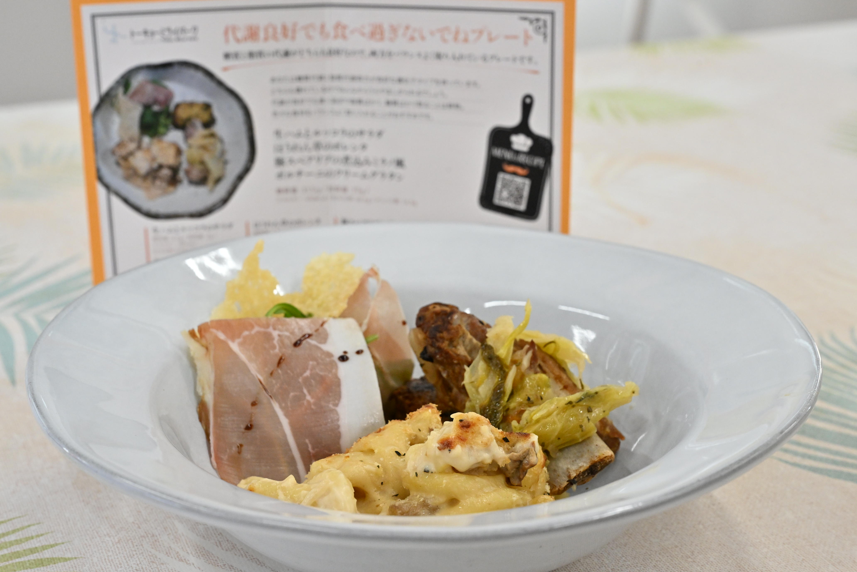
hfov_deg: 28.8
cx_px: 428
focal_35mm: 70
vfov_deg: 19.5
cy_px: 286
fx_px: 1666
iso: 2000
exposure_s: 1/160
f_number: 10
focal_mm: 70
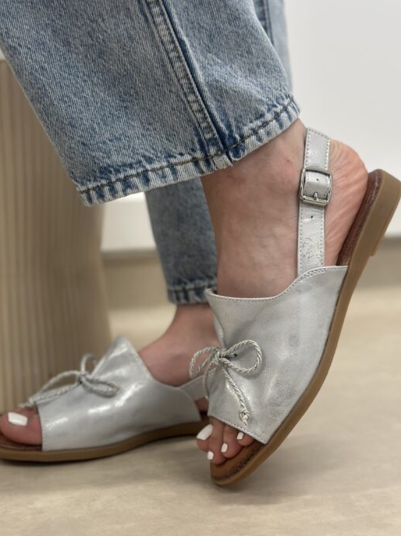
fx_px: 865
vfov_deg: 34.3
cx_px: 182
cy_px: 289
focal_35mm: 56
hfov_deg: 26.1
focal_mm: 6.86
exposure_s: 1/100
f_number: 1.78
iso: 200
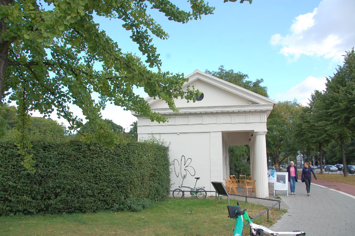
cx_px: 178
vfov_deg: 47.9
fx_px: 266
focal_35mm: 27
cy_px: 118
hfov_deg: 67.4
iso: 200
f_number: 6.3
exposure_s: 1/160
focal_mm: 18
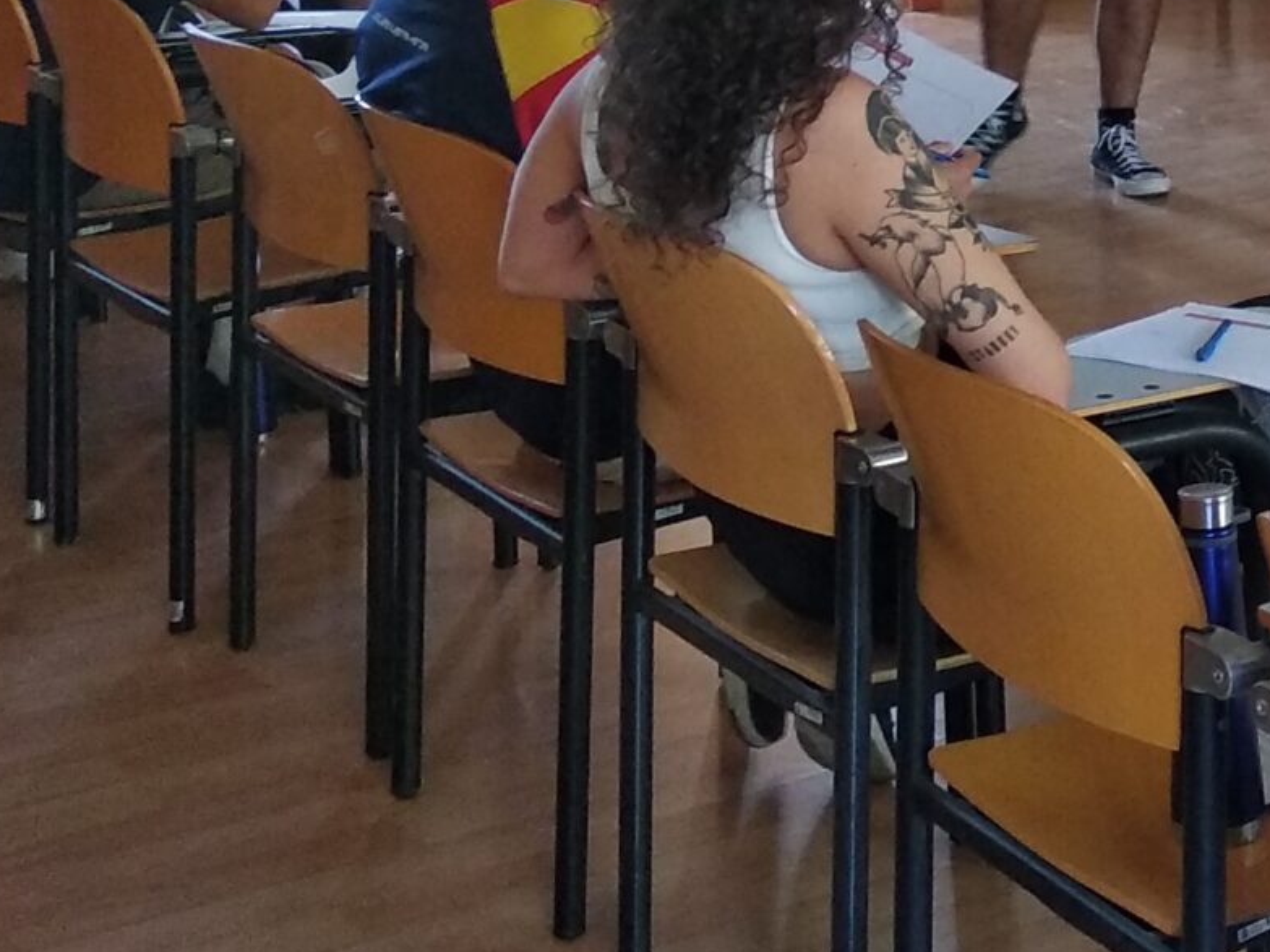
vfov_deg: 16.5
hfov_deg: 21.9
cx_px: 1380
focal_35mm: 85
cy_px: -259
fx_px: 3118
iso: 640
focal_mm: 3.81
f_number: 2.2
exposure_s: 1/33
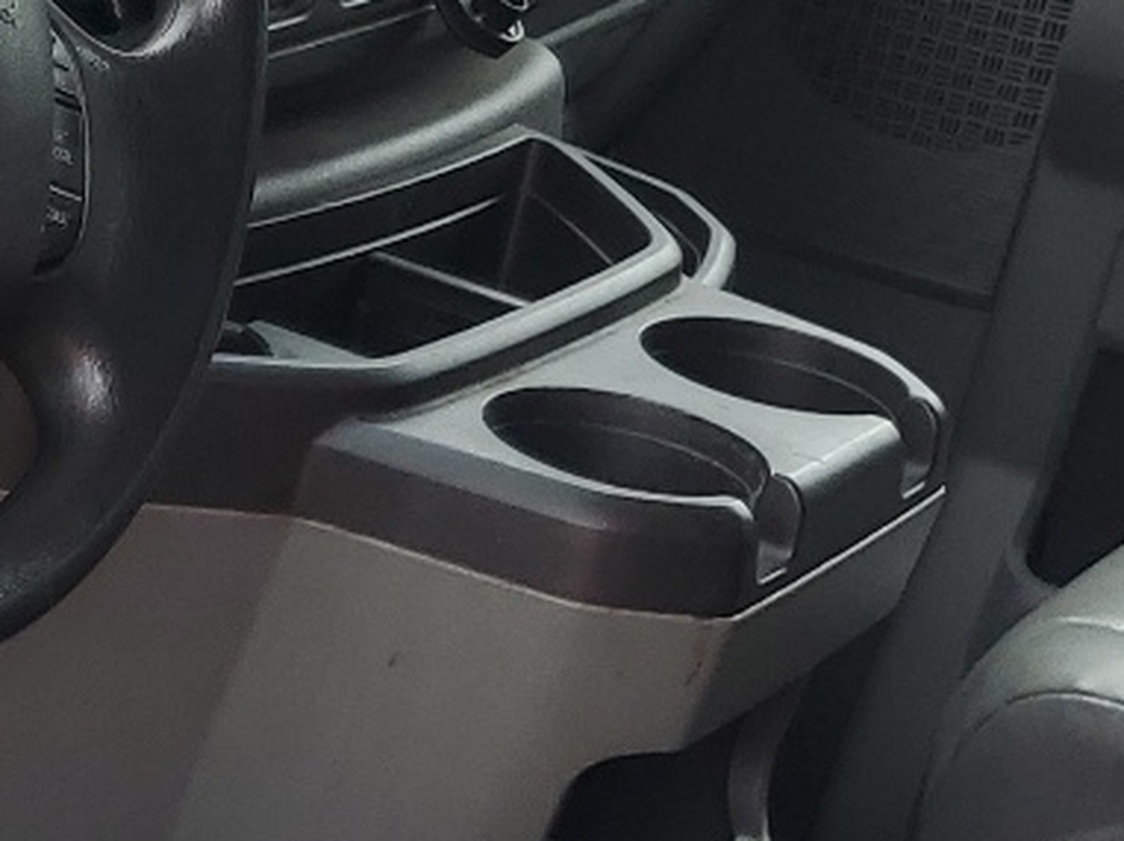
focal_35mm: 109
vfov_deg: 13.4
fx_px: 3537
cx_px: -588
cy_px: 873
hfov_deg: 16.4
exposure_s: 1/175
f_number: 1.5
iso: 50
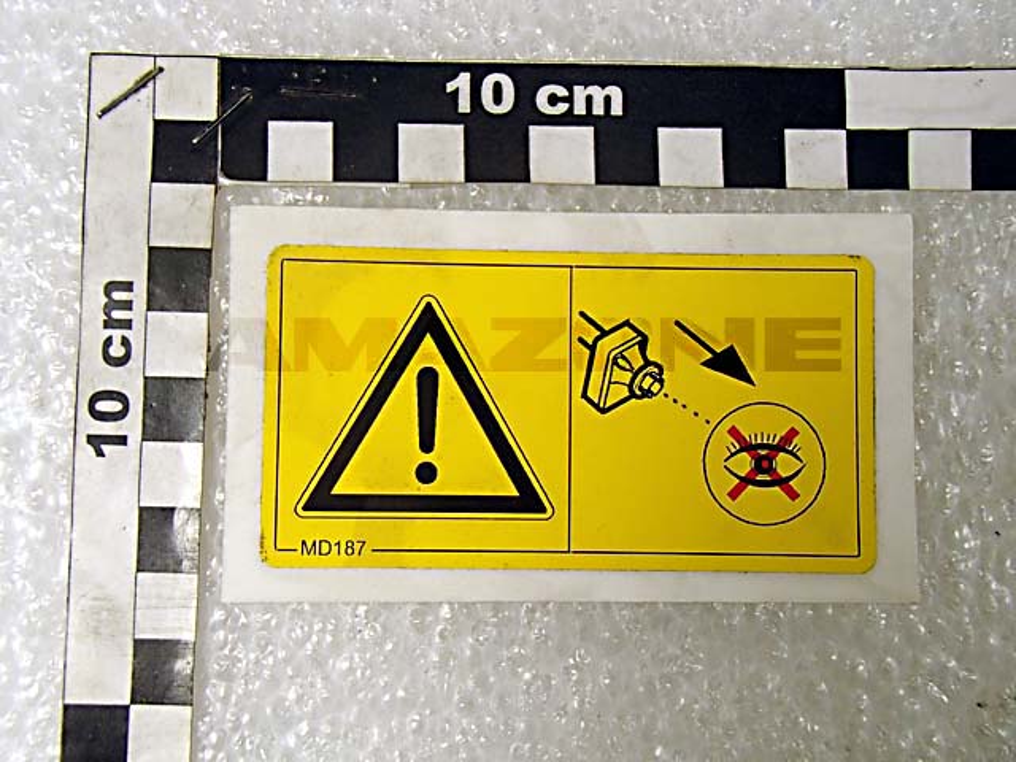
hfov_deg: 50.1
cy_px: 381
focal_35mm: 37
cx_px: 508
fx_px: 1086
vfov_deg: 38.7
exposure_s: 1/160
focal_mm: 6.64
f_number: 4.7
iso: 320
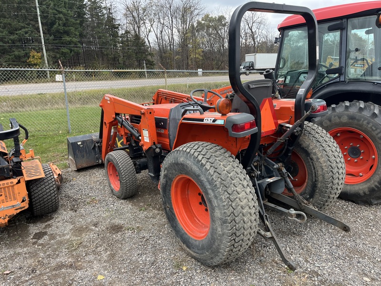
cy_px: 143
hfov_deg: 67.3
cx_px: 190
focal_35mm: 26
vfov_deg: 53.1
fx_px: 286
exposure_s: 1/278
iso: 40
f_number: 1.6
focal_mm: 5.1
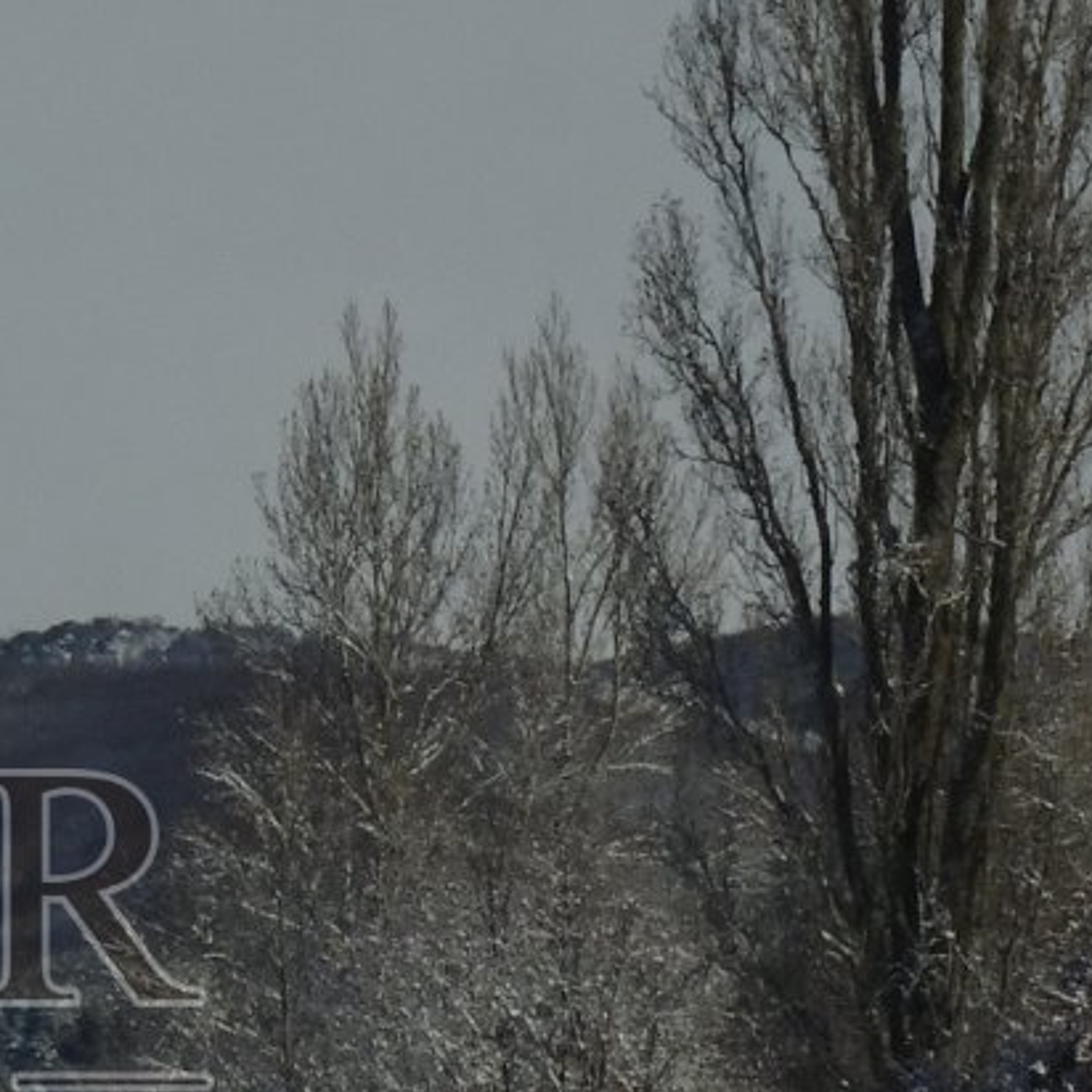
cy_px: 952
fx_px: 17881
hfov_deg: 3.5
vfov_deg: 3.5
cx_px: -233
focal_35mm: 501
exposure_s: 1/400
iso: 80
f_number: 8
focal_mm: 24.99
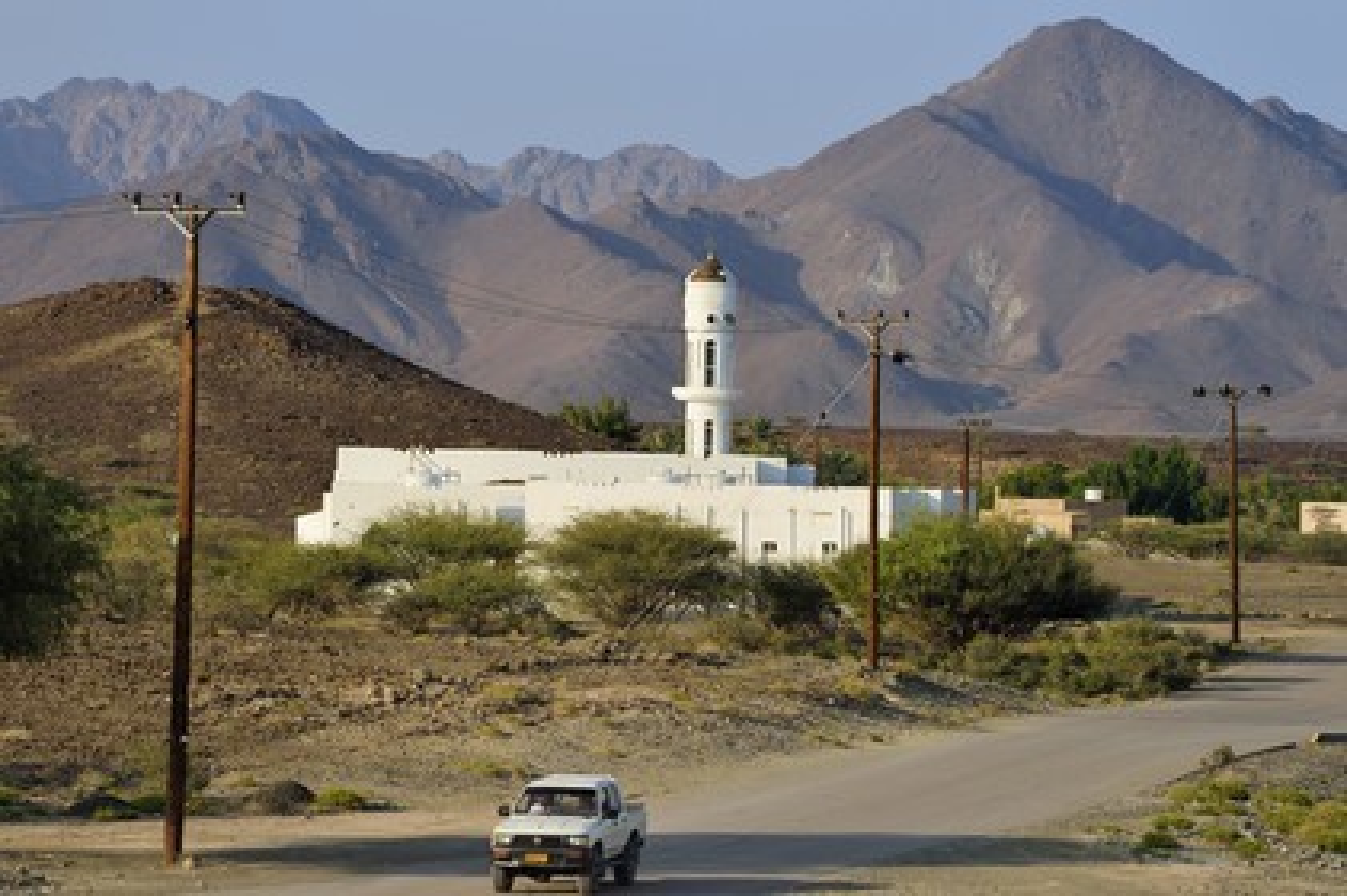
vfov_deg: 7.2
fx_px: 7103
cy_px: 448
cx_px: 674
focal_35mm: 190
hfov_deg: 10.8
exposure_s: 1/800
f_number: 6.3
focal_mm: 190
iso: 200
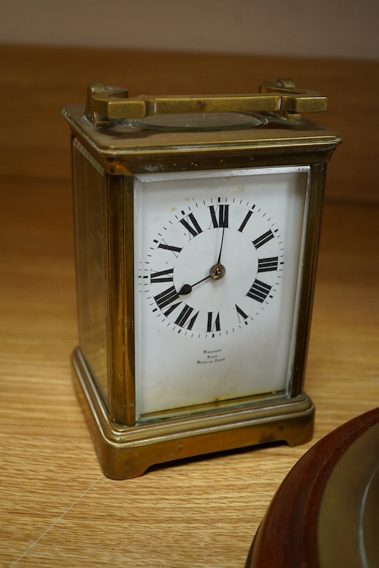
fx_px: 711
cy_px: 284
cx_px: 190
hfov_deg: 29.9
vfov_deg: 43.6
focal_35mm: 45
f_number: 6.3
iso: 1250
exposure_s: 1/125
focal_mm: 30
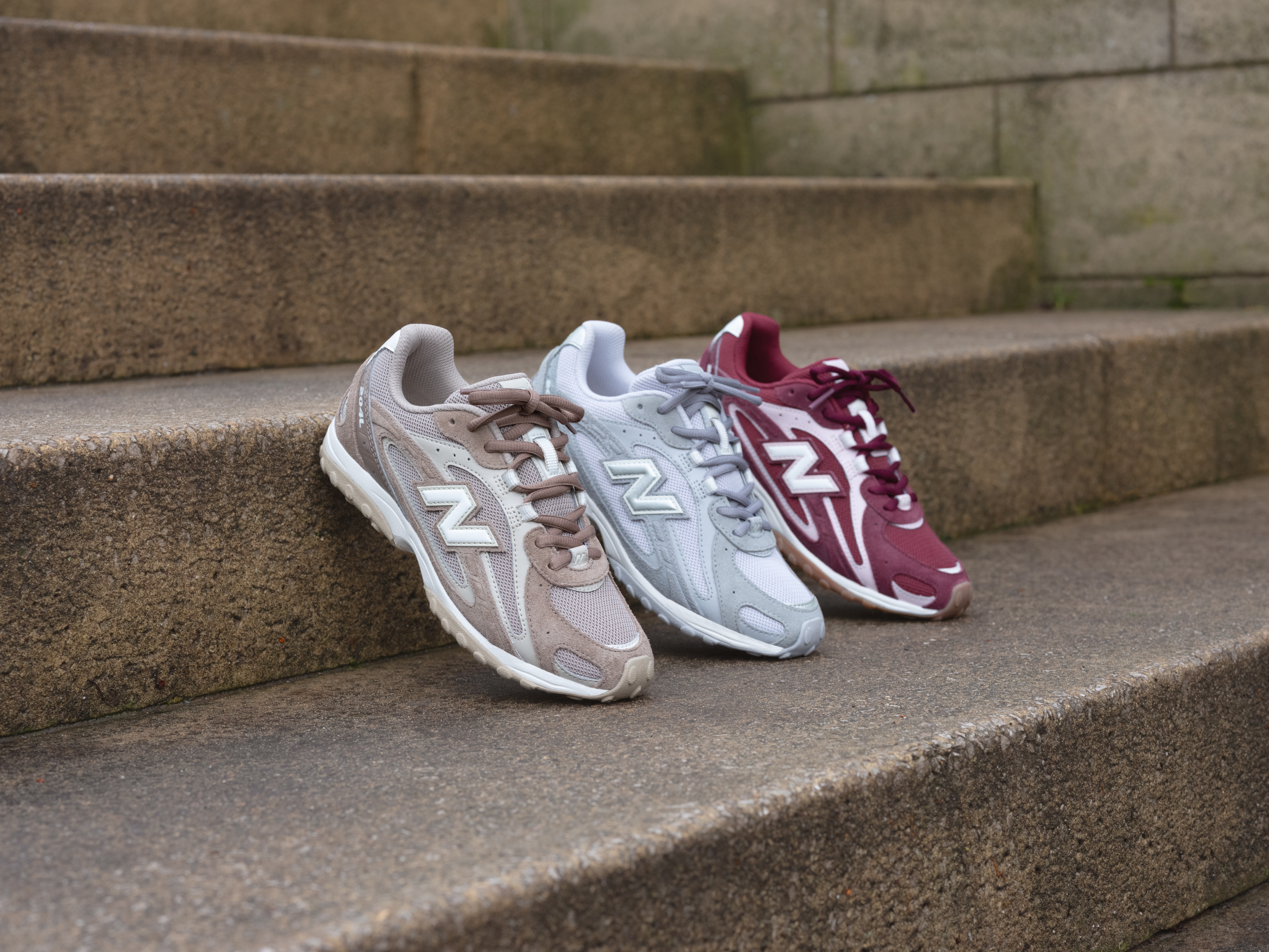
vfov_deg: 23.3
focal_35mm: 63
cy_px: 476
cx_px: 634
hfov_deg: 30.7
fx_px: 2310
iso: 800
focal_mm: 80
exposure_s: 1/25
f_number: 8
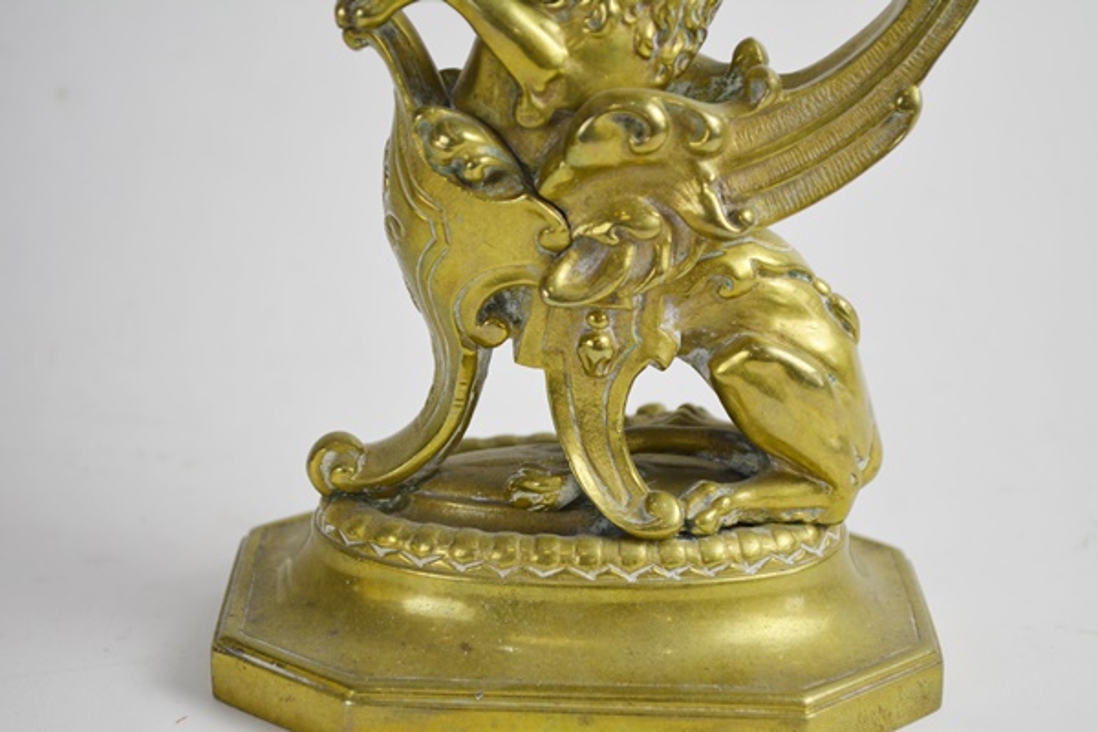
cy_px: 366
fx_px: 2516
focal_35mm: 82
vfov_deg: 16.6
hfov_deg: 24.6
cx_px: 549
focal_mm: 55
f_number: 5.6
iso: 280
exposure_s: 1/125
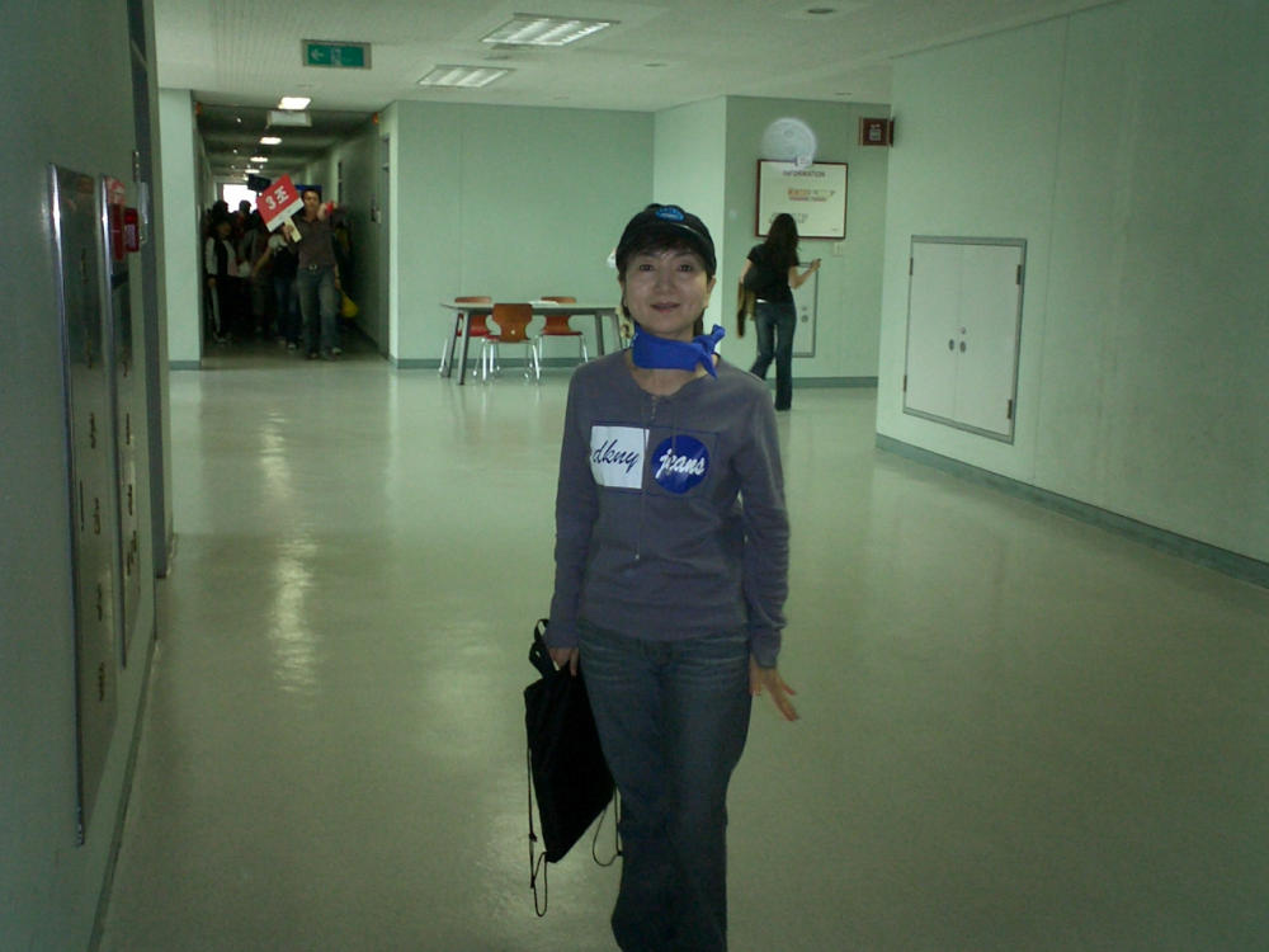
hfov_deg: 50.1
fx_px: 1356
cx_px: 634
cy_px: 476
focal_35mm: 37
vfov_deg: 38.7
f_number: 3.5
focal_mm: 5.6
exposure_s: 1/40
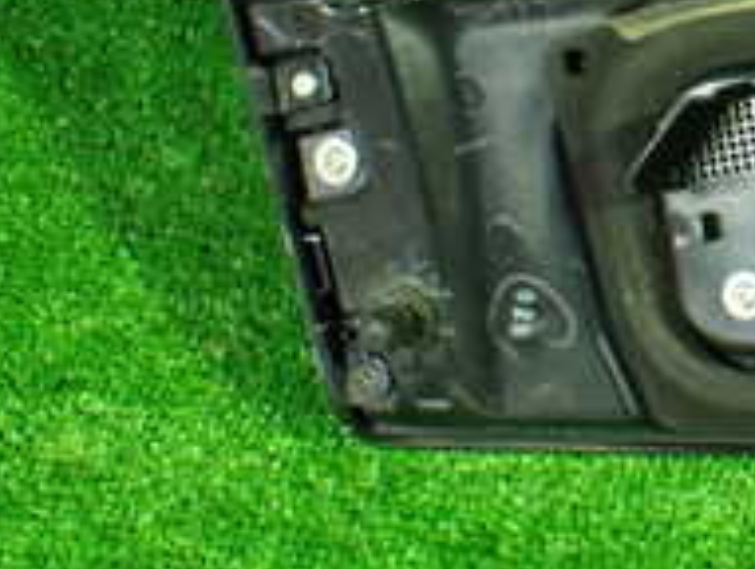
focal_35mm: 94
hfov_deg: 18.8
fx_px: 2054
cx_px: 1071
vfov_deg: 15.6
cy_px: 40
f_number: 2.3
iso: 800
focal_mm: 5.4
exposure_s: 1/30
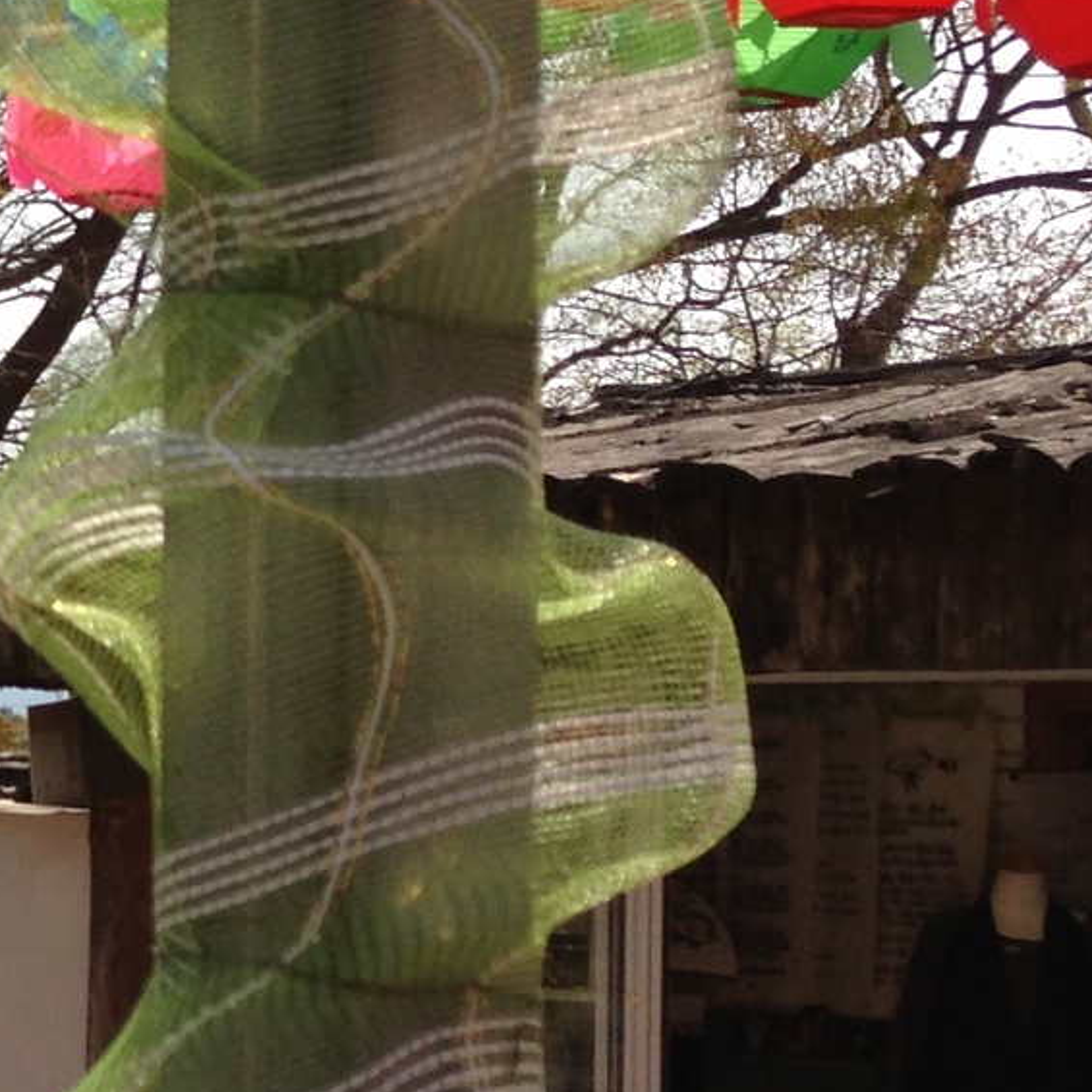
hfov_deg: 12.1
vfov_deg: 13.5
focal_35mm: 129
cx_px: -1032
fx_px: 4604
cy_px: 502
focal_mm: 4.13
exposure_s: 1/1391
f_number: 2.4
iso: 50
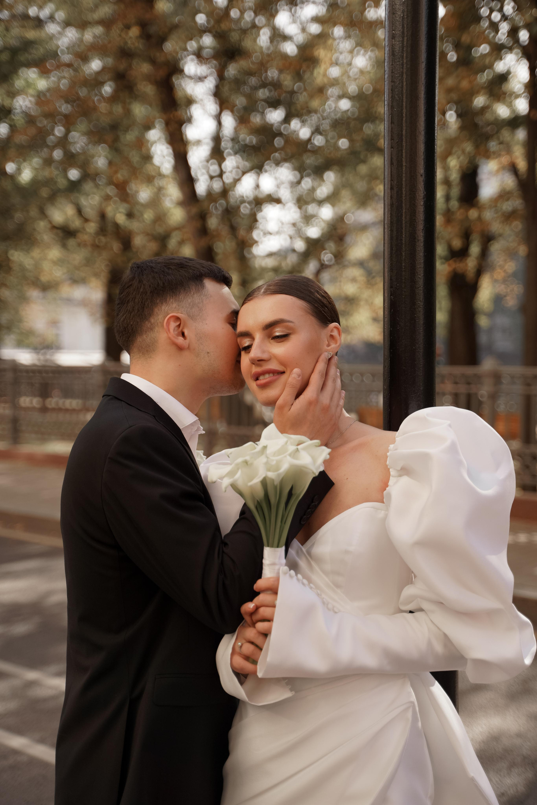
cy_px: 402
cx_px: 268
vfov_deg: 36.9
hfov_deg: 25.1
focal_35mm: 54
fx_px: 1208
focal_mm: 54
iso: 200
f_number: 2.8
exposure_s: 1/1250
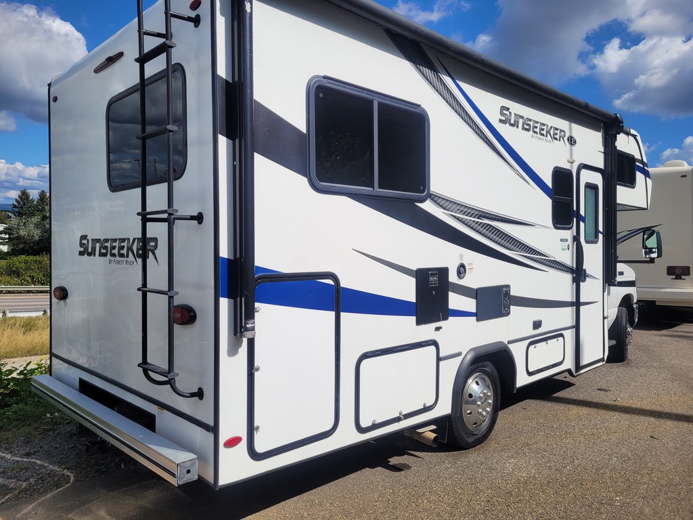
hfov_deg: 67.3
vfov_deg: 53.1
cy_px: 260
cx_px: 346
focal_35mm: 26
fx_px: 521
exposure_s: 1/4629
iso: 40
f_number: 1.8
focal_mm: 5.4
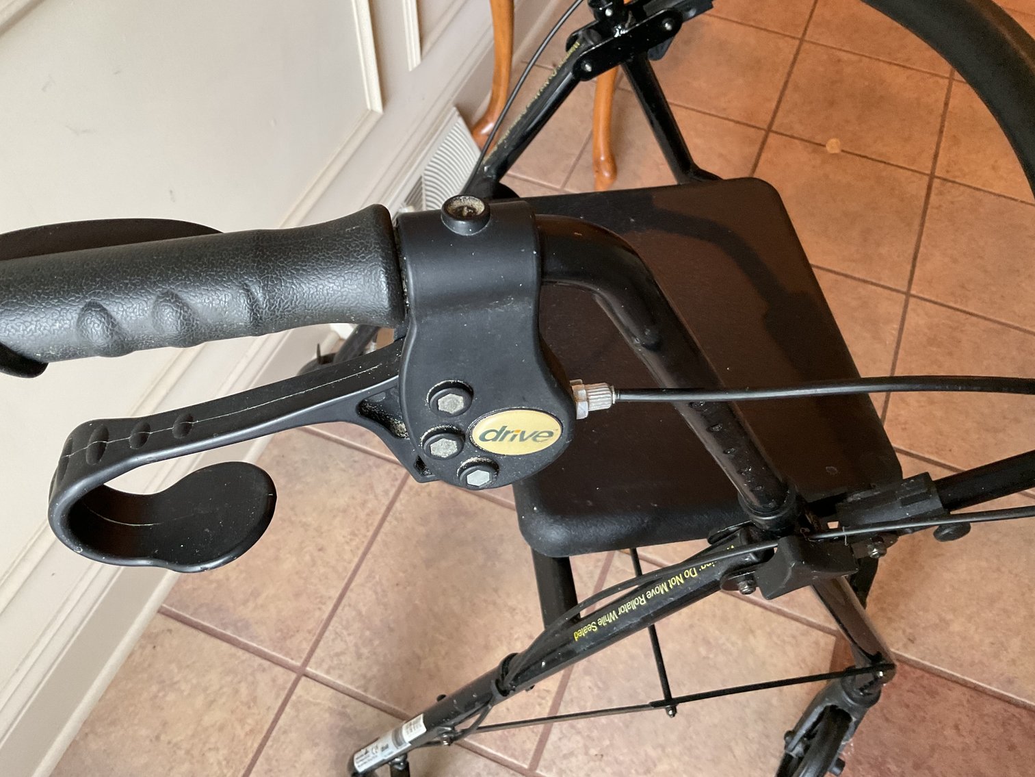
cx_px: 518
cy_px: 388
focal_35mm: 29
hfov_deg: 61.7
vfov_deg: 48.2
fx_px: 867
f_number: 1.8
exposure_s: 1/60
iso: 125
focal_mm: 3
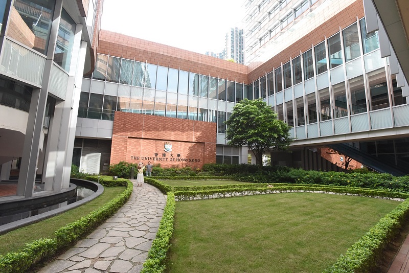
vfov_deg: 70.5
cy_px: 136
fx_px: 193
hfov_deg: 93.3
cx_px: 204
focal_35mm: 17
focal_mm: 17
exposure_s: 1/500
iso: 2500
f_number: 11
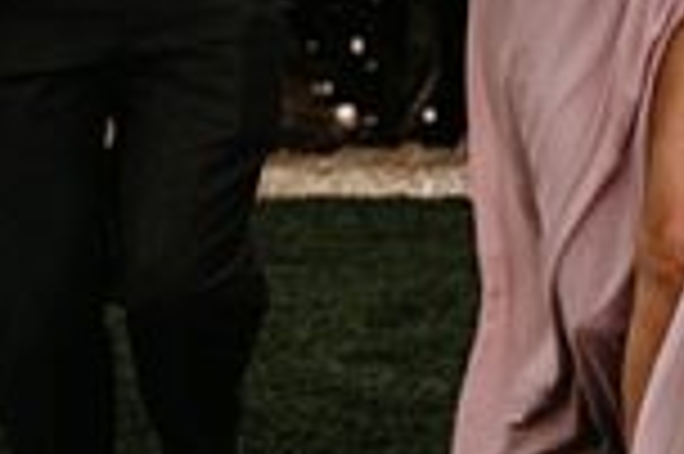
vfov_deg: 5.0
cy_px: -584
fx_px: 5105
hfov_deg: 7.1
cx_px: 1782
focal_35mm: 269
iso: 400
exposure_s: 1/200
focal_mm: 40
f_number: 2.8
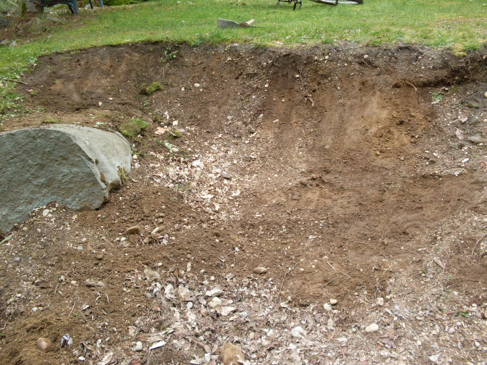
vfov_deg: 37.7
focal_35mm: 38
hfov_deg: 49.0
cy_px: 182
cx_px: 244
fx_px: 535
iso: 80
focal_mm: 6.3
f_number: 2.8
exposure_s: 1/90
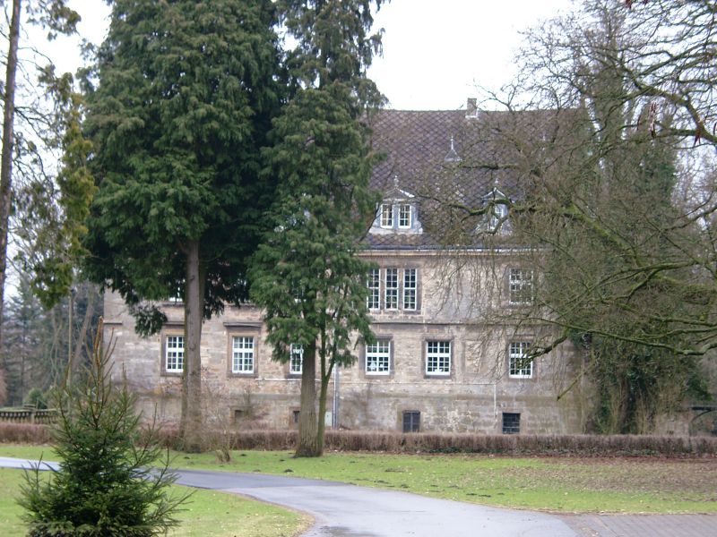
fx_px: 2071
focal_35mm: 100
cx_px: 358
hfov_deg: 19.6
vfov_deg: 14.8
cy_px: 268
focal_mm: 20.74
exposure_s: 1/89
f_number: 2
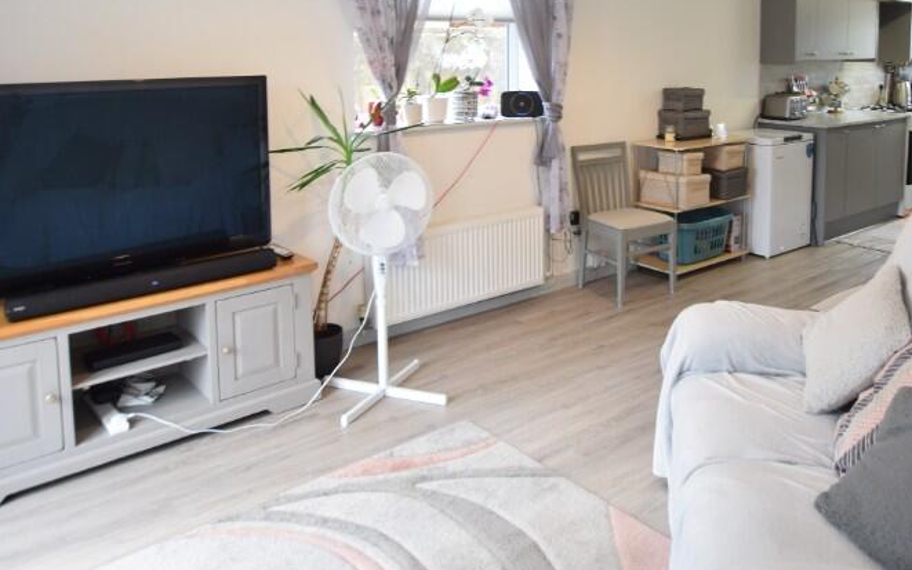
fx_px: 765
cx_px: 563
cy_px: 110
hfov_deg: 60.9
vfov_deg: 39.2
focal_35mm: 31
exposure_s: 1/13
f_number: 3.5
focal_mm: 13
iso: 100
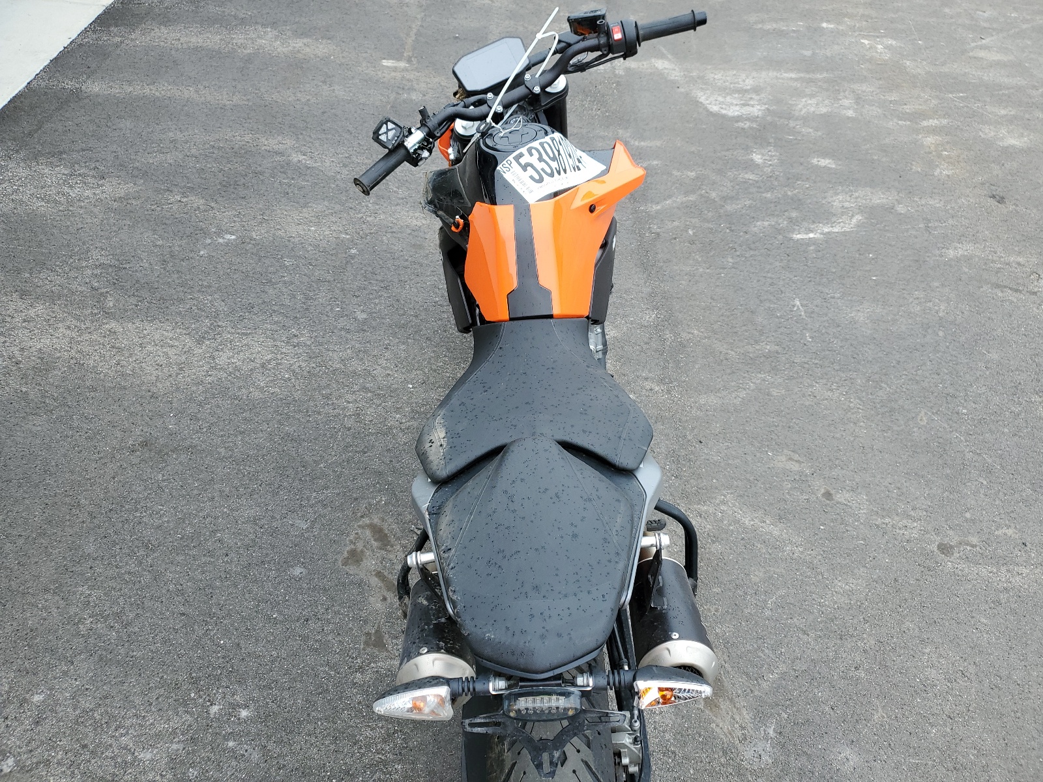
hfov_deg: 67.3
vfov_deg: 53.1
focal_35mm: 26
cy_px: 391
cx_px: 522
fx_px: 783
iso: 50
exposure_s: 1/213
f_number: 1.5
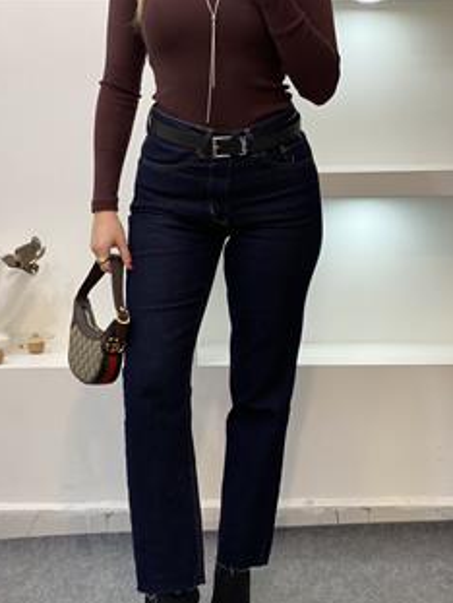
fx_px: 1201
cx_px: 215
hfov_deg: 21.3
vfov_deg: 28.0
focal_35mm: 69
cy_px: 397
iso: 125
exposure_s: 1/100
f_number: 2
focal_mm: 6
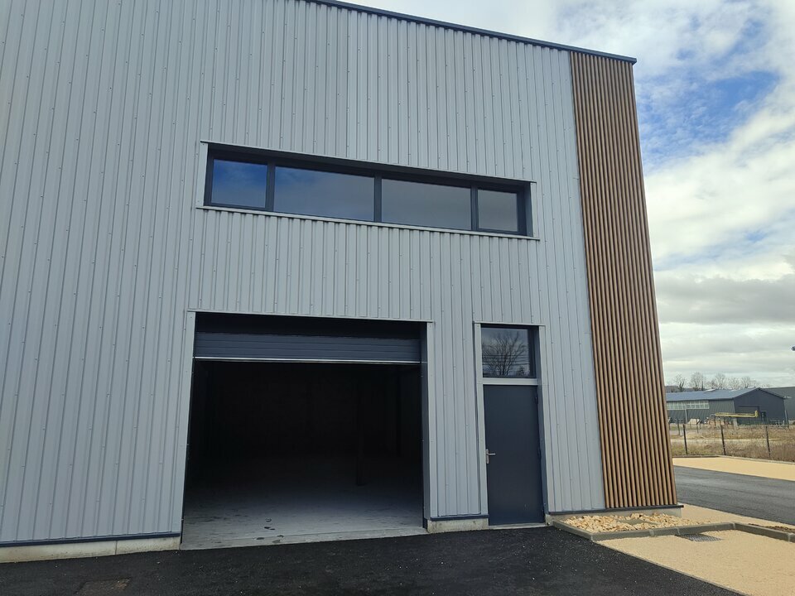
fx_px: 574
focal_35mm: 25
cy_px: 298
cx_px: 398
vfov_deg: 54.9
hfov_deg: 69.4
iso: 50
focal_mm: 5.95
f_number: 1.89
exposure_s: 1/531
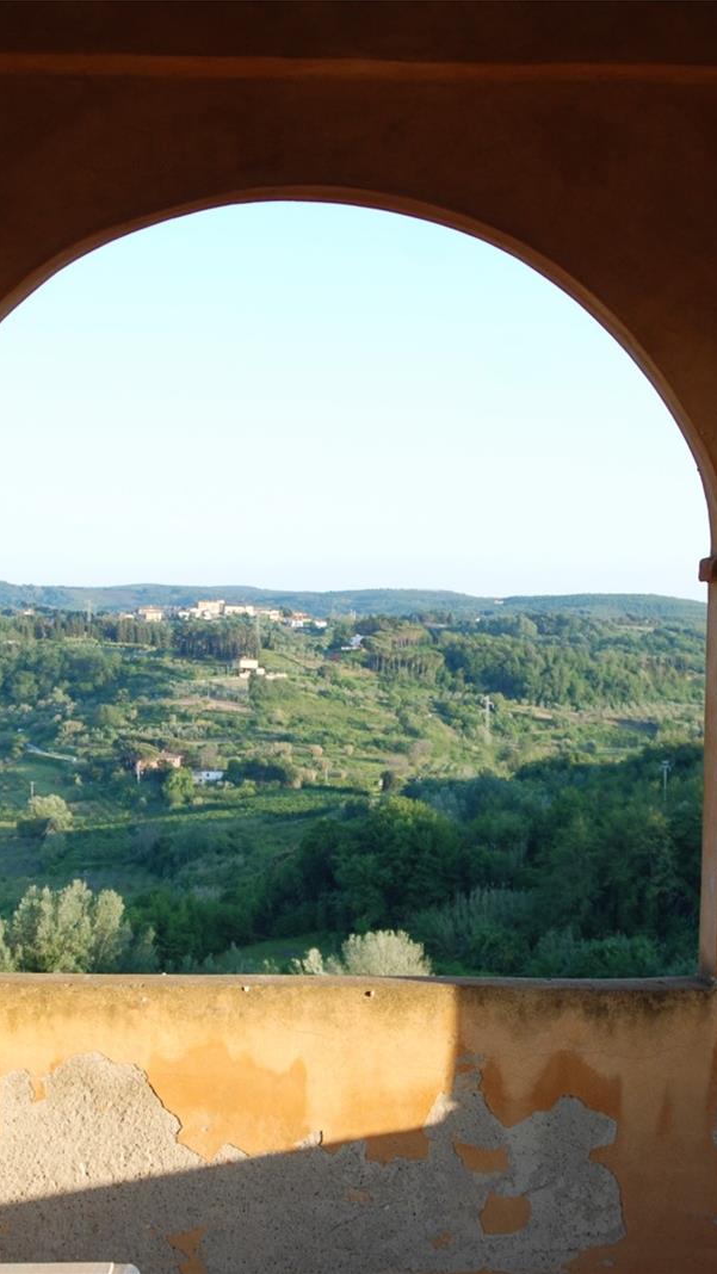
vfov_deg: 31.9
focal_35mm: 66
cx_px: 303
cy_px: 637
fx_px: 2230
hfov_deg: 18.3
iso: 110
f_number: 5.6
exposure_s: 1/125
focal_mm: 28
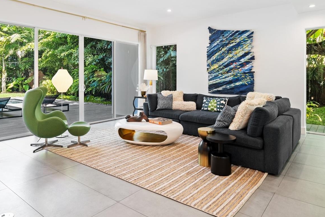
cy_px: 80
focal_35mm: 25
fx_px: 226
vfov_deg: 50.7
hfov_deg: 71.4
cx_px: 152
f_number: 8
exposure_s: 1/5
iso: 200
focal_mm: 18
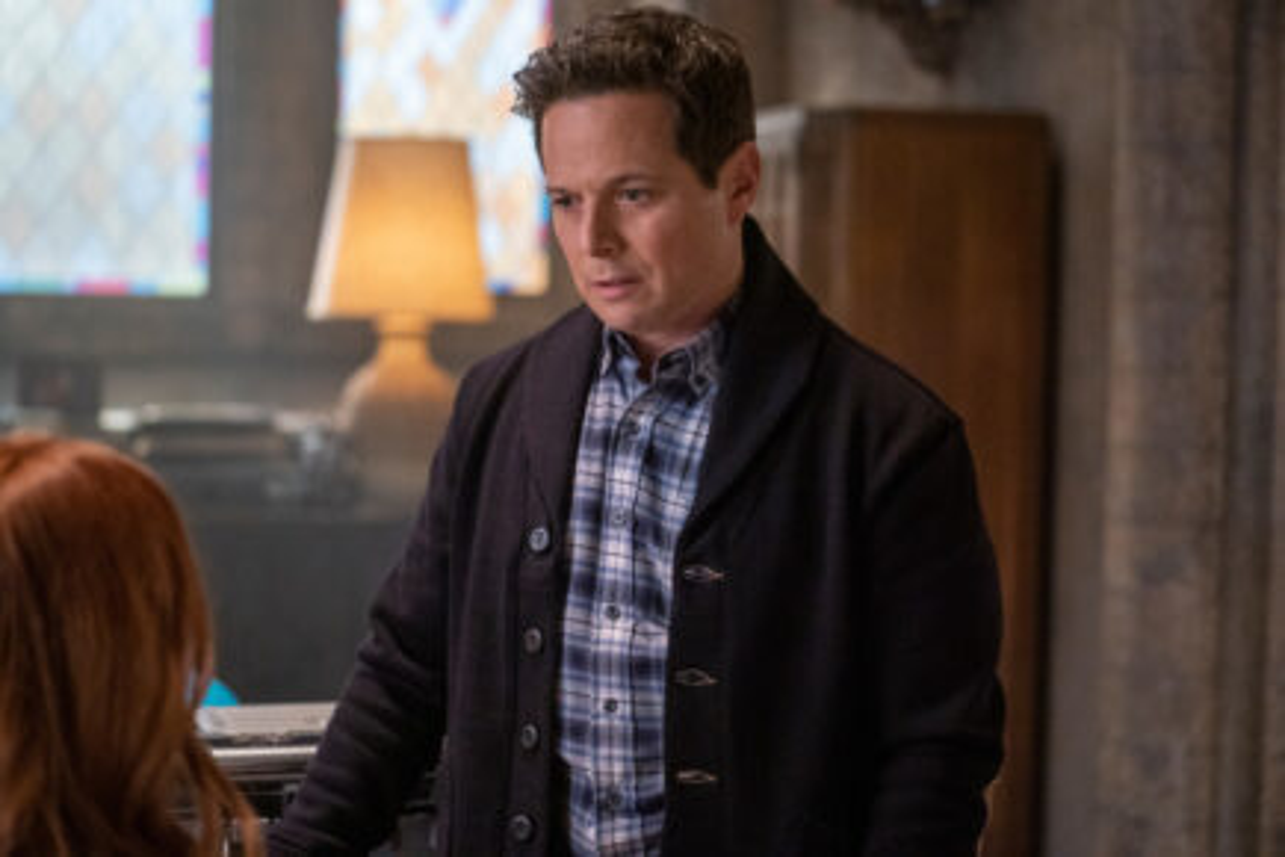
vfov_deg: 19.5
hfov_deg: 28.8
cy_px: 428
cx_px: 642
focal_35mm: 70
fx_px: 2498
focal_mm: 70
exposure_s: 1/200
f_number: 2.8
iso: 6400
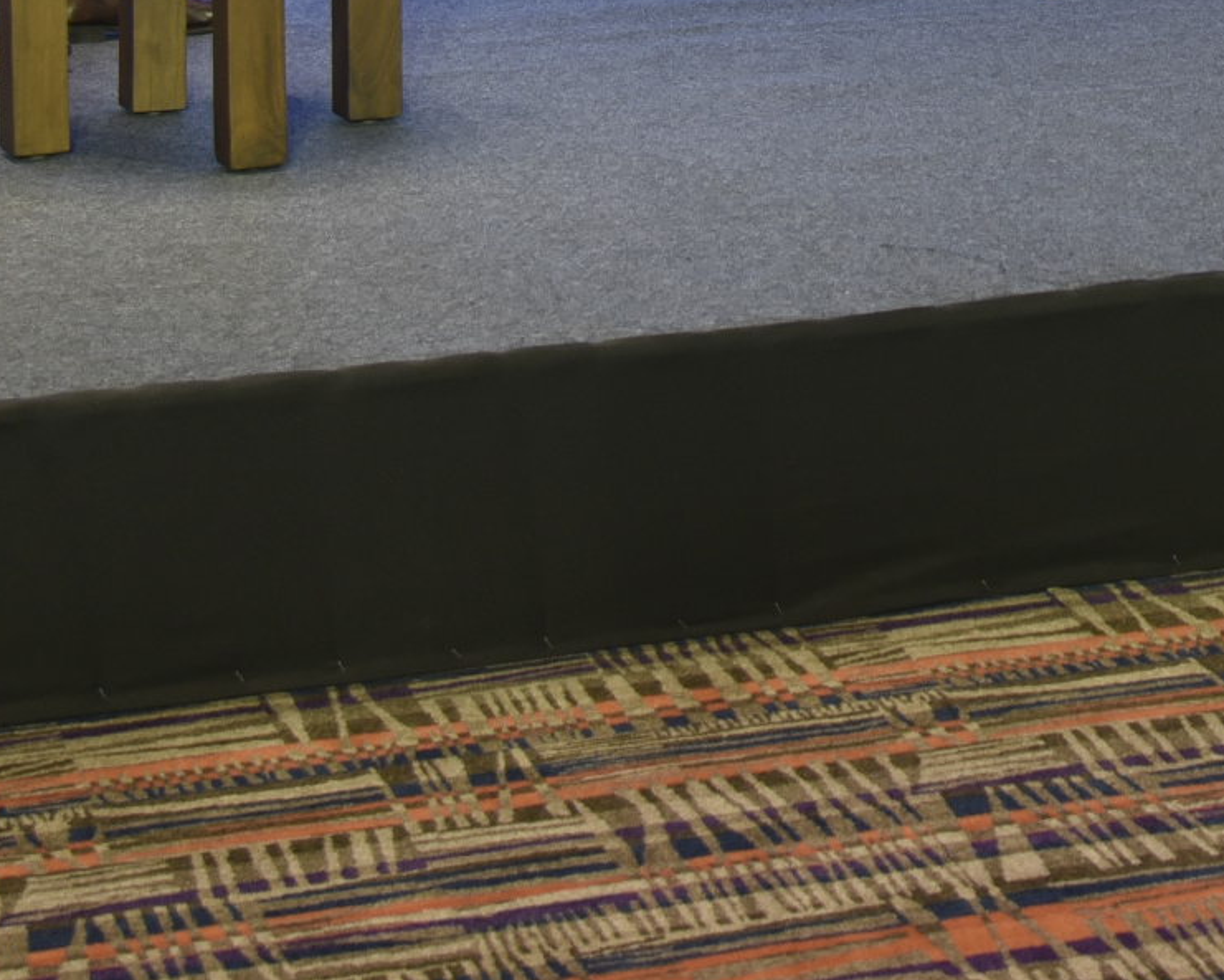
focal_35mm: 122
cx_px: 1196
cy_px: -582
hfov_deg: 15.5
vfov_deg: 12.0
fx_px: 4420
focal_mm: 32
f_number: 4.5
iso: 500
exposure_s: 1/60
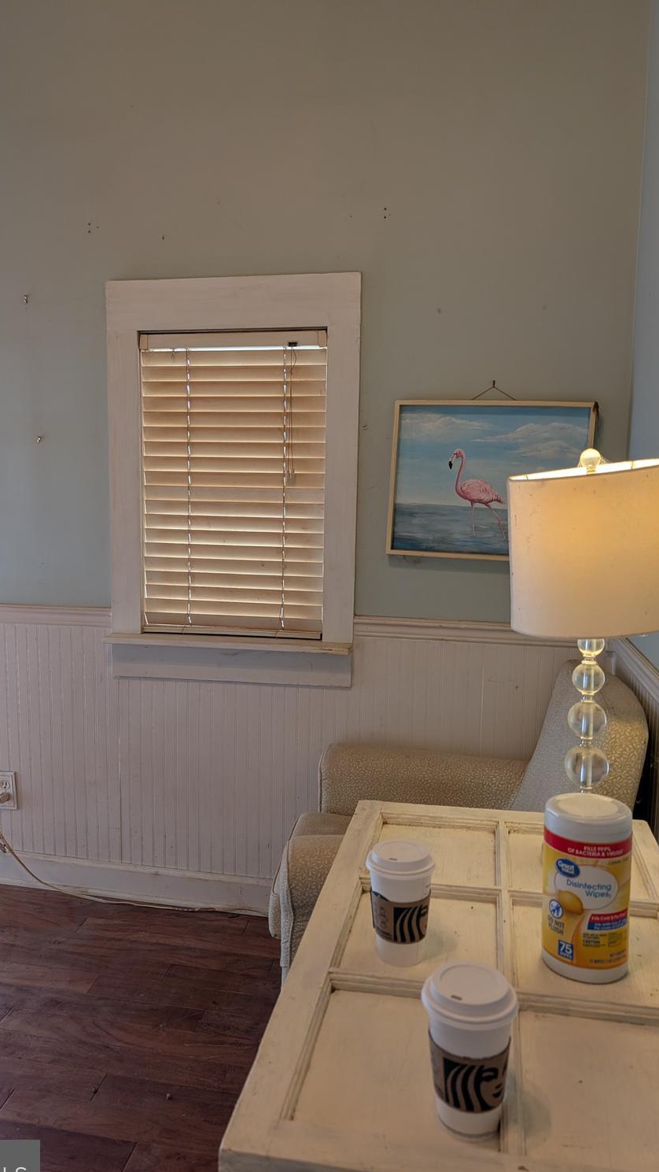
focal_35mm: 27
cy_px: 600
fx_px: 838
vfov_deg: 69.8
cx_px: 298
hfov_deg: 42.9
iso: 188
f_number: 1.68
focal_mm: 6.9
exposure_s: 1/120
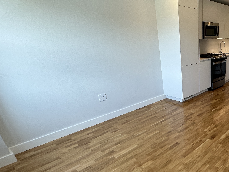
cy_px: 115
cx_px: 197
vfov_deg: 52.1
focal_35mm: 26
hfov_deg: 59.5
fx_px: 172
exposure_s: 1/120
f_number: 2.2
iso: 100
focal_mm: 2.22
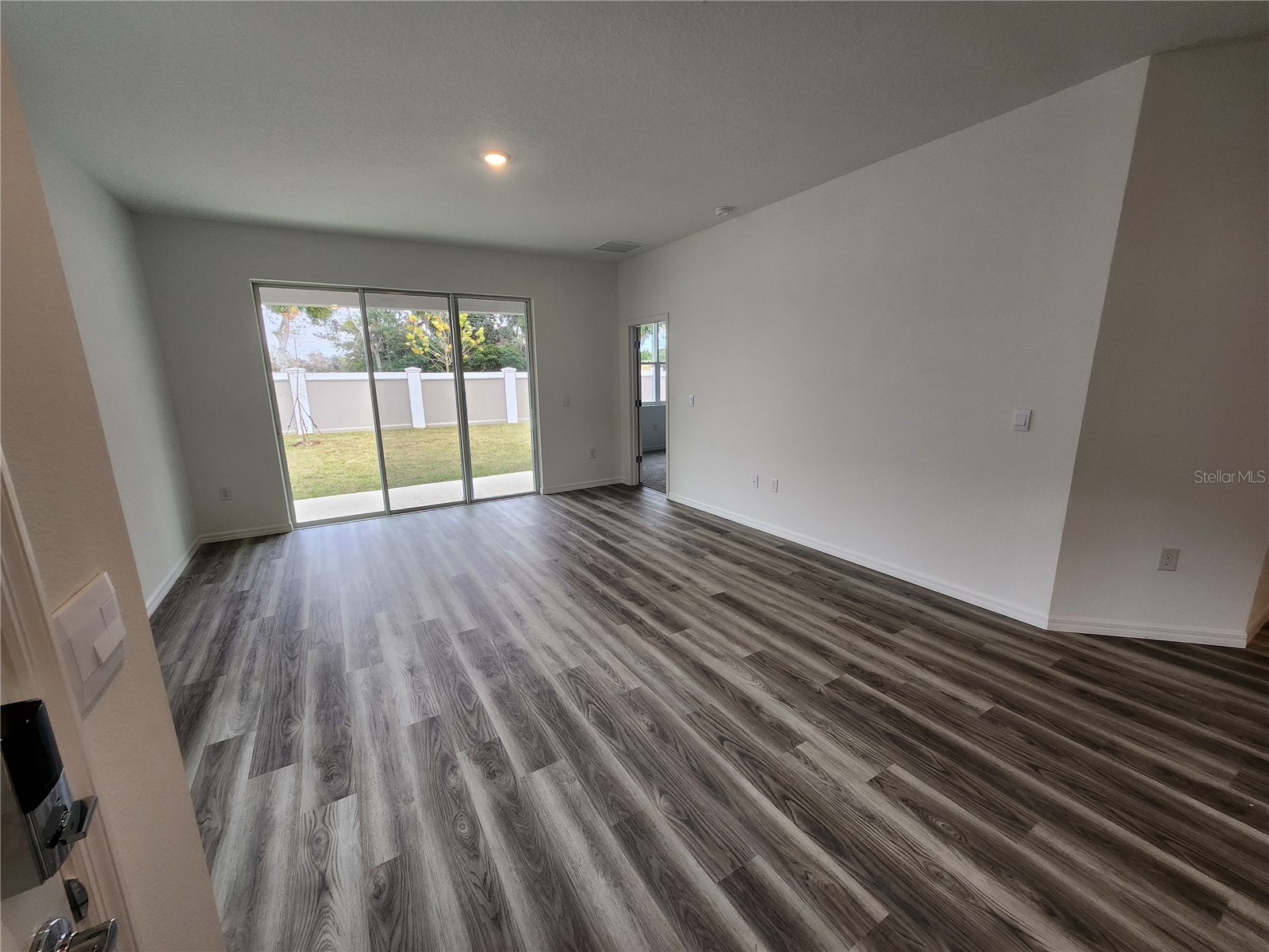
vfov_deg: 89.9
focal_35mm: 13
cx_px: 634
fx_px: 477
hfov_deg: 106.2
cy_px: 476
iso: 64
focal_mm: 1.74
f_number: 2.2
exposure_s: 1/60
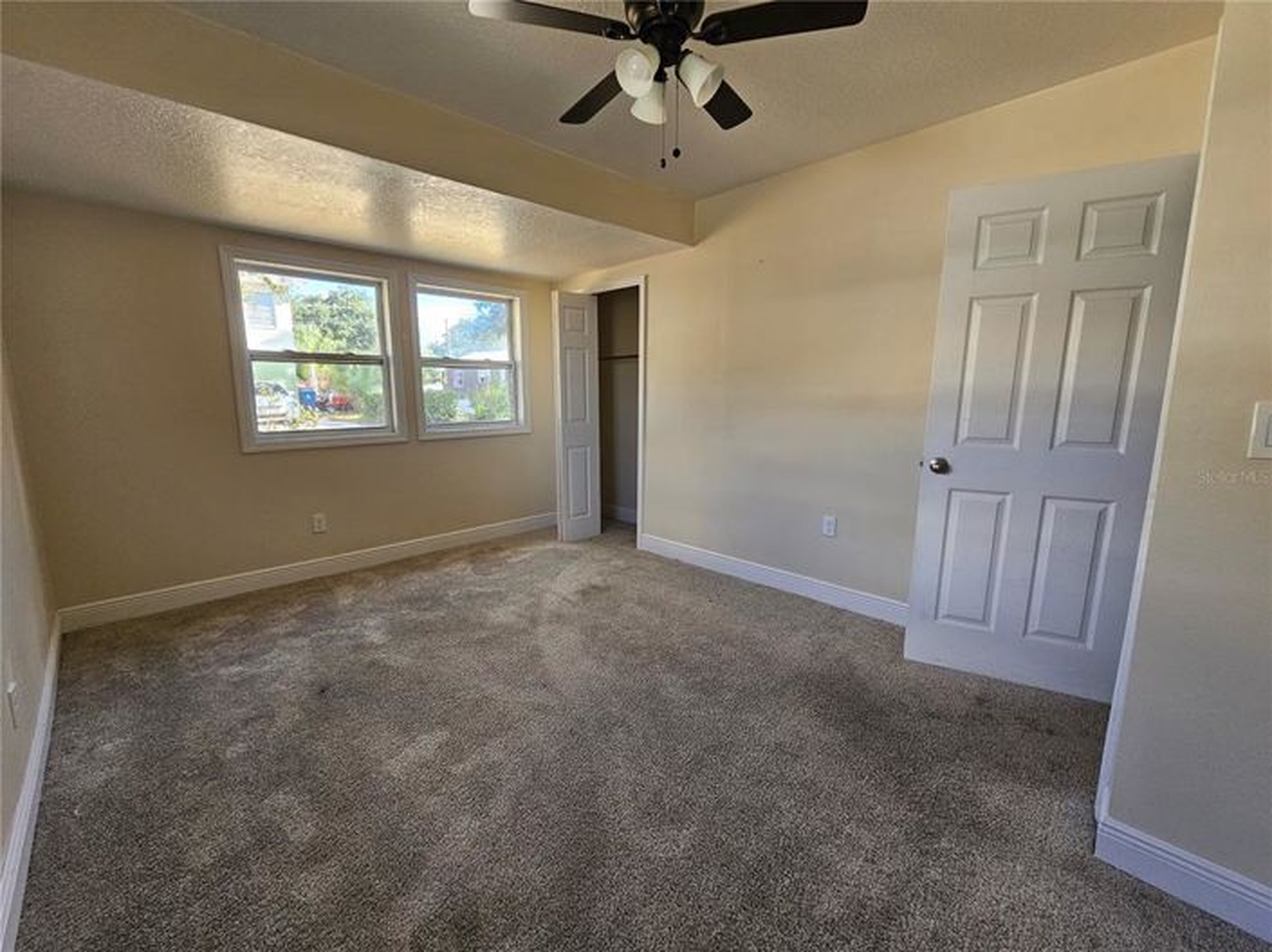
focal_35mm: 13
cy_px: 476
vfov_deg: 89.9
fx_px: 477
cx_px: 636
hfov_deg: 106.2
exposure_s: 1/77.4
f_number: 2.2
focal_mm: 2.2
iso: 80
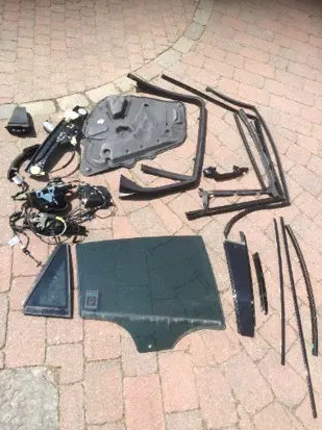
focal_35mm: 30
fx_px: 373
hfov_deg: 46.7
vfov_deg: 60.0
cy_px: 220
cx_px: 165
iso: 32
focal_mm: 4.15
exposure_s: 1/1325
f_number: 2.2
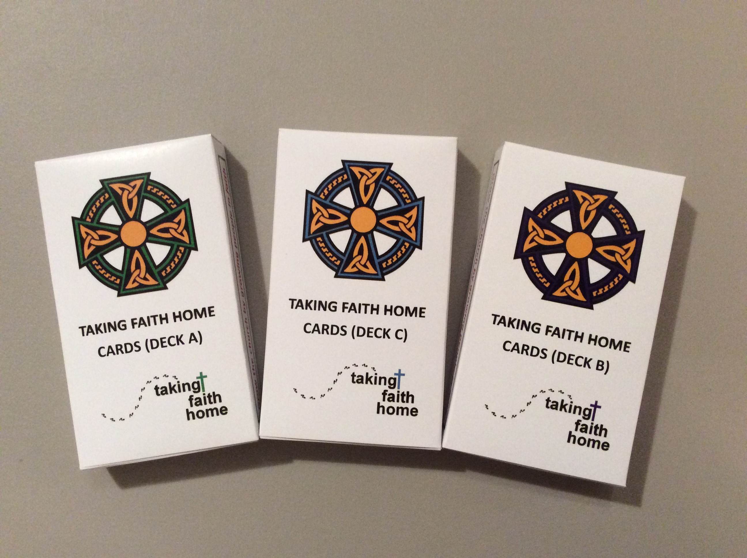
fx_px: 690
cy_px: 279
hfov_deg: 56.9
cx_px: 374
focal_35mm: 32
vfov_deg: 44.1
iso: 320
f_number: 2.4
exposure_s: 1/20
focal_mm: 3.3
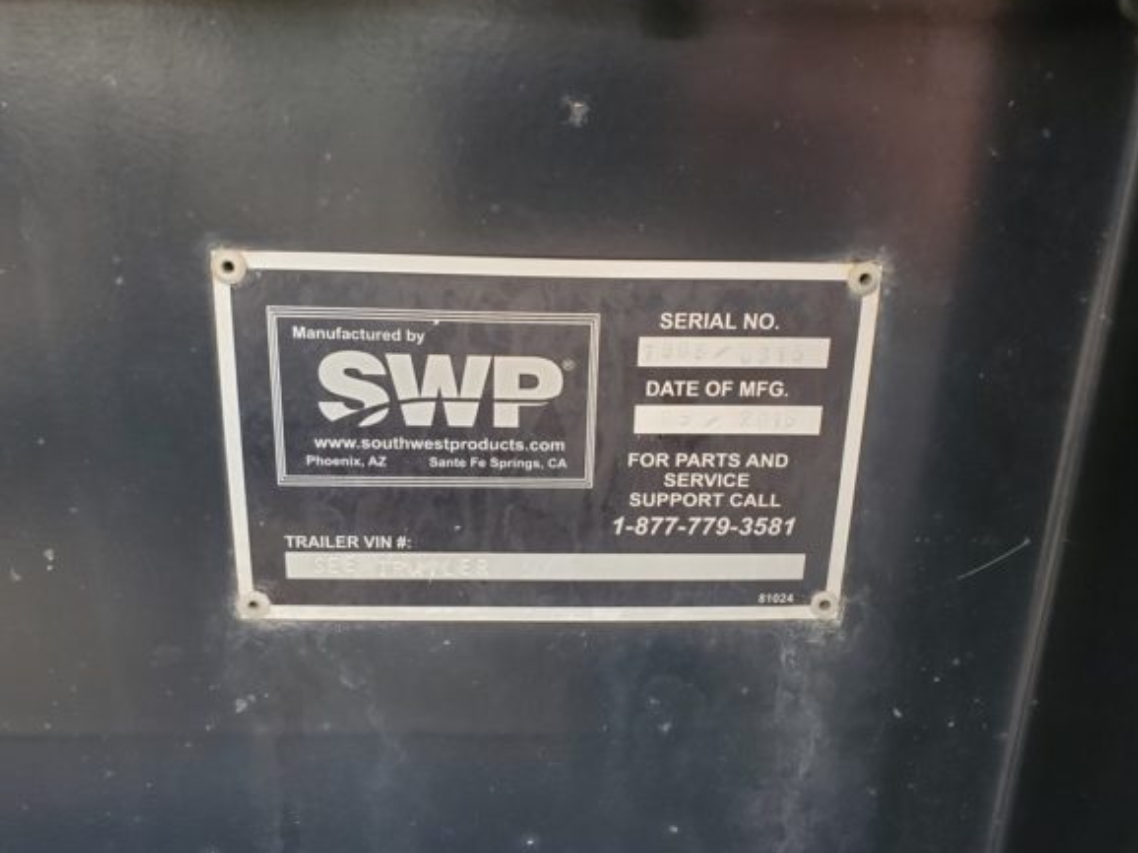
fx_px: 887
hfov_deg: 65.3
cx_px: 575
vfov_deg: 51.3
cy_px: 418
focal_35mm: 27
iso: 64
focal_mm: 4.3
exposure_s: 1/100
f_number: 2.4
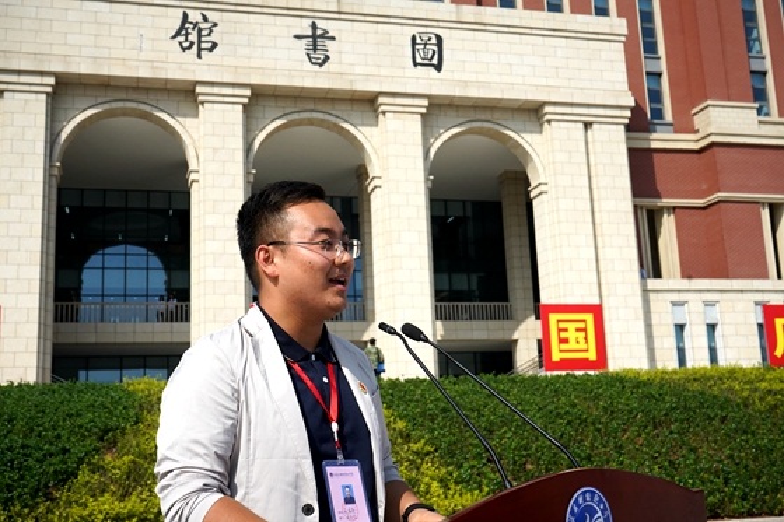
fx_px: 914
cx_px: 392
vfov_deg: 31.9
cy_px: 261
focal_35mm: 42
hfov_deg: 46.4
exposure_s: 1/3200
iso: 1250
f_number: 10
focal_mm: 42
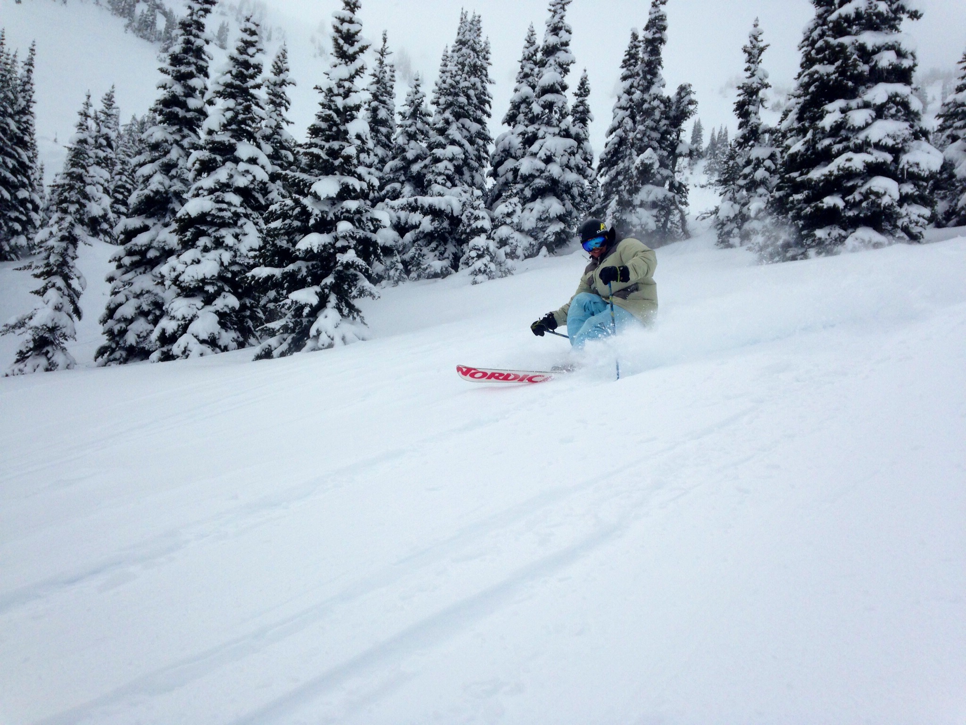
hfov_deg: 55.4
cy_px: 362
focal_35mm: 33
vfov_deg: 42.9
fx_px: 921
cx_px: 483
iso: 50
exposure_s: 1/2710
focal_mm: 4.13
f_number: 2.4
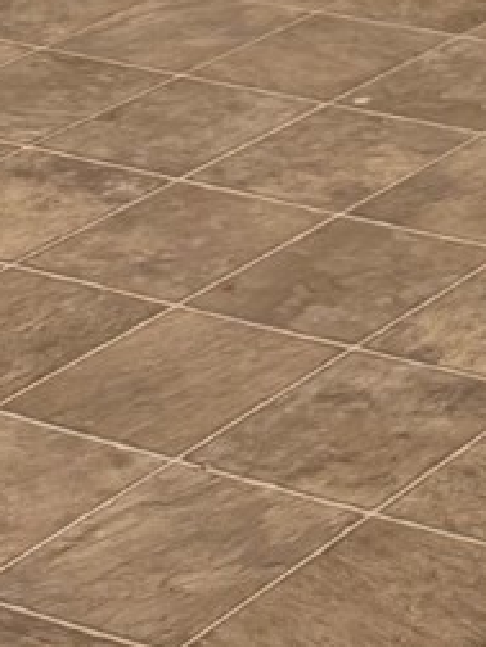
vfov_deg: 12.8
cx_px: 1383
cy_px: -347
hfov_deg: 8.7
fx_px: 2733
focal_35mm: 146
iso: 160
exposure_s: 1/60
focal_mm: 6.76
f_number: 1.78
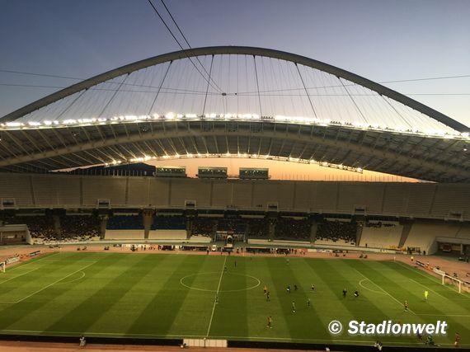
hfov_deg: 61.7
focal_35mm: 29
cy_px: 176
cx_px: 235
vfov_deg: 48.2
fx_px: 394
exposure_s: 1/50
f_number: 2.2
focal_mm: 4.15
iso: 25
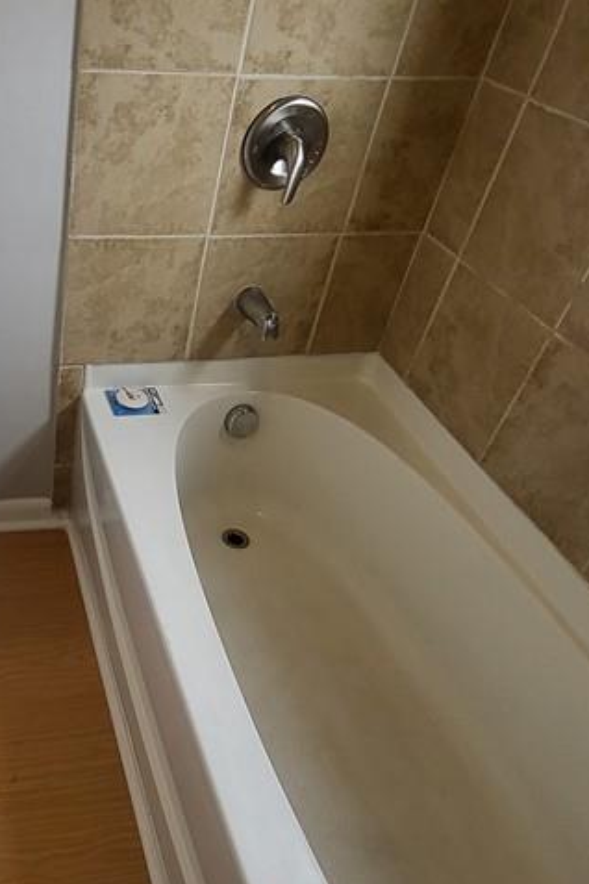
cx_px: 69
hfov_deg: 41.7
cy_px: 489
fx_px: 712
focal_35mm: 29
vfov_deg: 63.5
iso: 125
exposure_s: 1/60
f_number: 2.2
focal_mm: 1.74
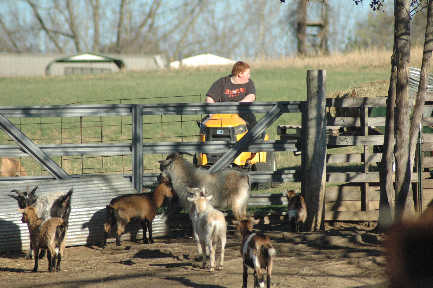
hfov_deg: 4.6
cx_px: 216
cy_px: 144
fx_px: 5408
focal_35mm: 450
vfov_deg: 3.0
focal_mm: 300
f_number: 7.1
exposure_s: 1/2500
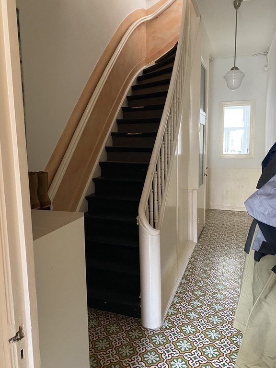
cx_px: 138
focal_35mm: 26
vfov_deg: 67.3
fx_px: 276
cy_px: 184
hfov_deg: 53.1
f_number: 1.8
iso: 500
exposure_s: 1/42
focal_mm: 4.25
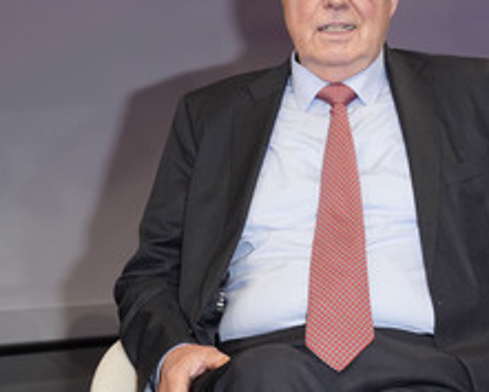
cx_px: 346
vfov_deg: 17.9
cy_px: 173
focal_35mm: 86
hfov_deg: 22.1
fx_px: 1245
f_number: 6.3
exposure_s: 1/160
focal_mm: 45
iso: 2000
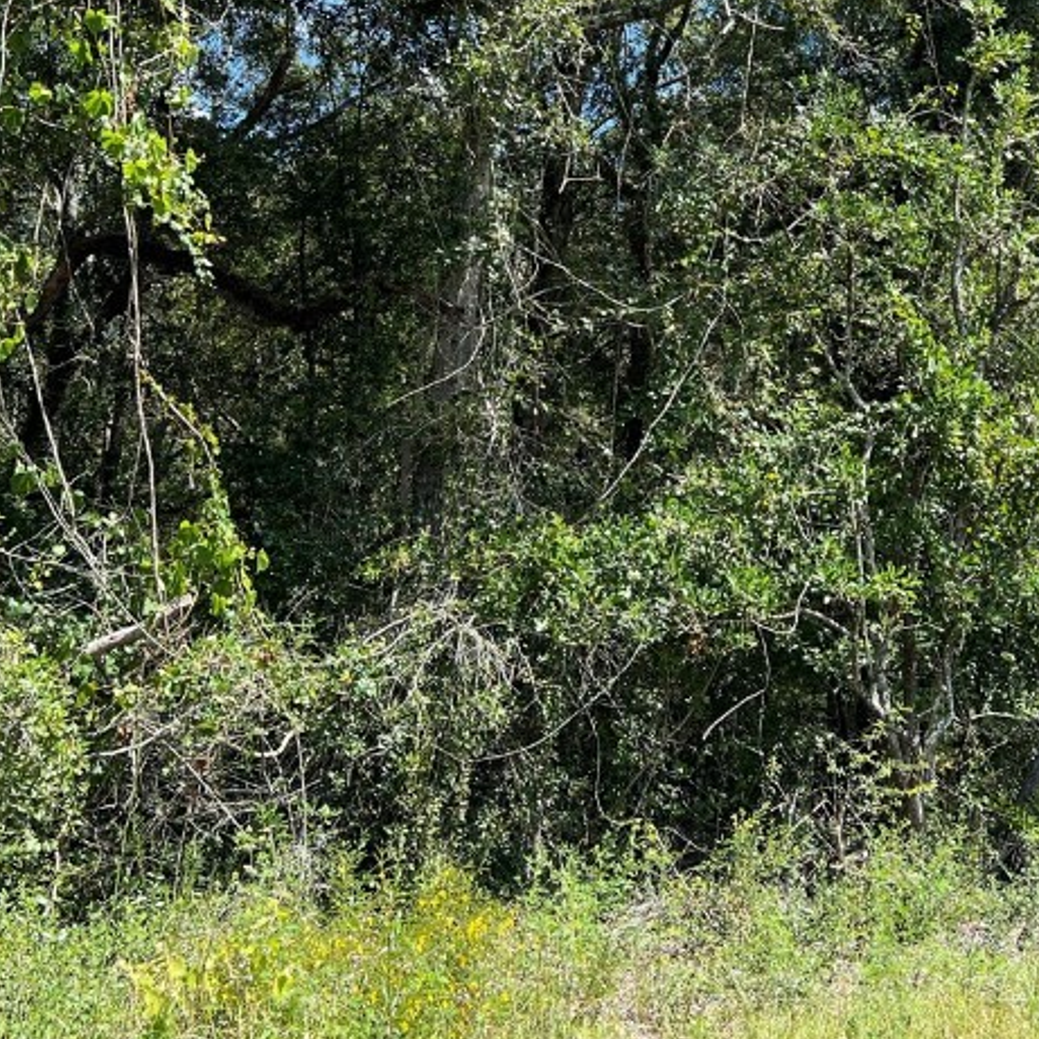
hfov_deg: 32.8
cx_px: 769
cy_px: 221
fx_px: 1732
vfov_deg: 32.6
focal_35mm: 51
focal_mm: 5.7
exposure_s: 1/1196
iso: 50
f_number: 1.5
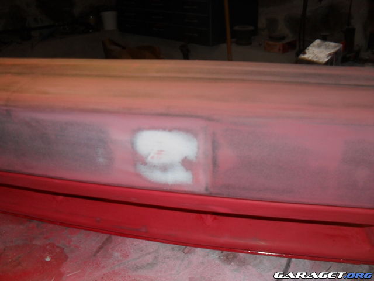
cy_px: 140
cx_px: 187
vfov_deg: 40.7
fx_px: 378
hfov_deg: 52.6
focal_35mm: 35
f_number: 3.2
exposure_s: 1/45
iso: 200
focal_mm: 6.3
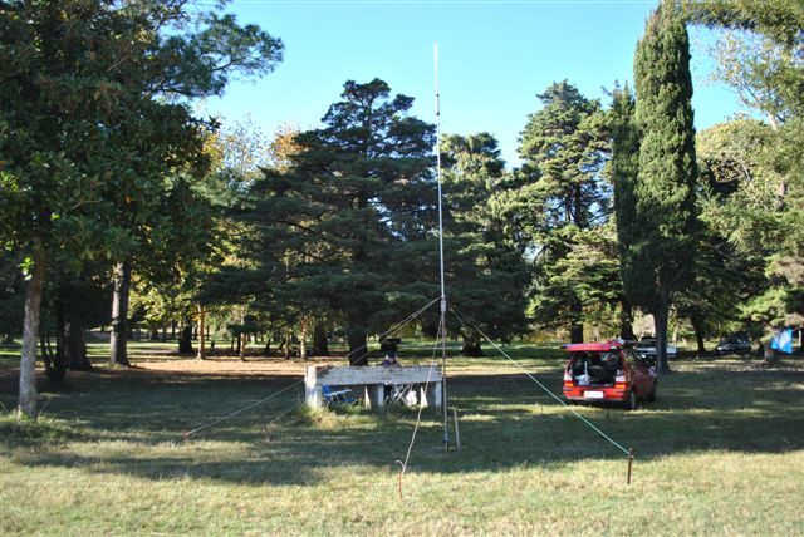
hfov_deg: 67.3
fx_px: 604
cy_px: 268
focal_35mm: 27
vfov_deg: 48.0
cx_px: 402
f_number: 3.5
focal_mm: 18
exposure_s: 1/200
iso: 100
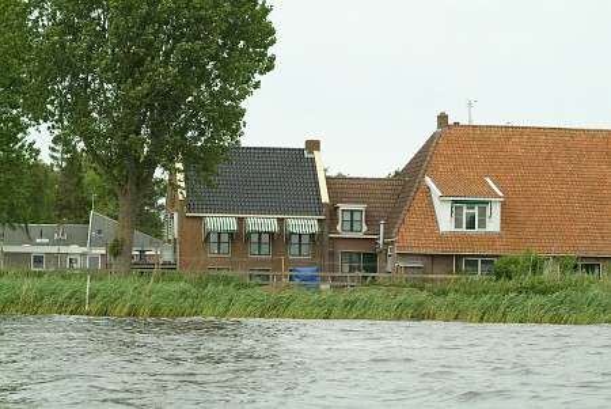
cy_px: 204
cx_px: 306
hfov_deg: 16.0
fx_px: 2175
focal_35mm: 128
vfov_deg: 10.7
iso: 400
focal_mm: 85
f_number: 8
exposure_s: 1/350
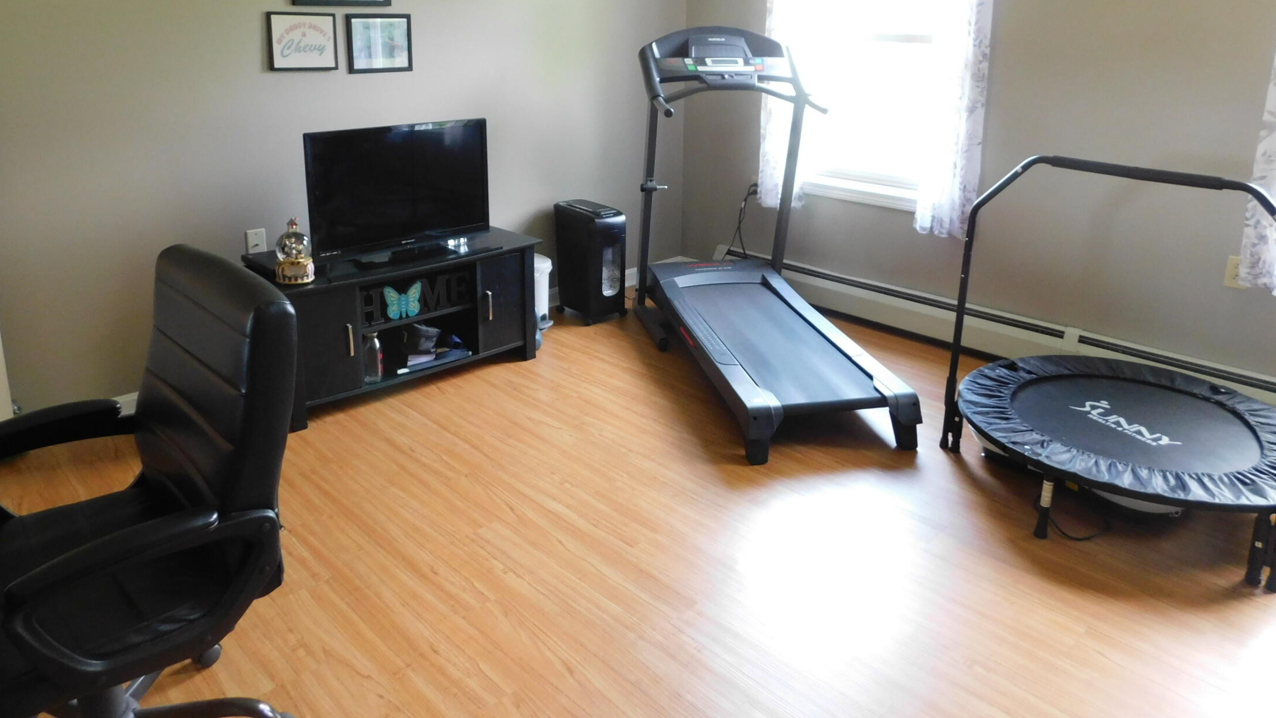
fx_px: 880
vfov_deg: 43.7
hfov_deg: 71.9
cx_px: 622
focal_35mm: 26
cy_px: 237
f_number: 3
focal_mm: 4
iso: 320
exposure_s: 1/30
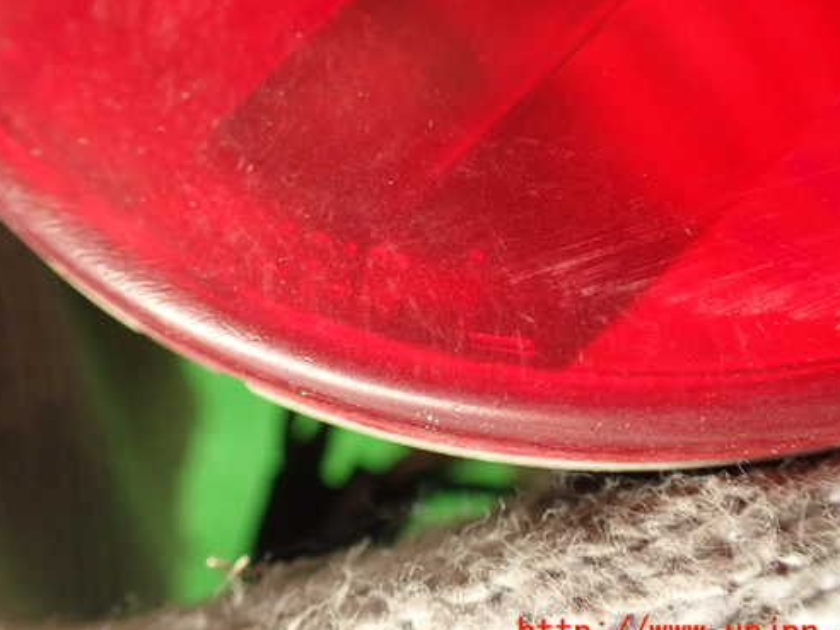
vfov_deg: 36.8
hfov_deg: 47.8
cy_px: 271
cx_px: 391
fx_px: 946
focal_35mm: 39
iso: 200
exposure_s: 1/50
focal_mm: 5.79
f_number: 2.4
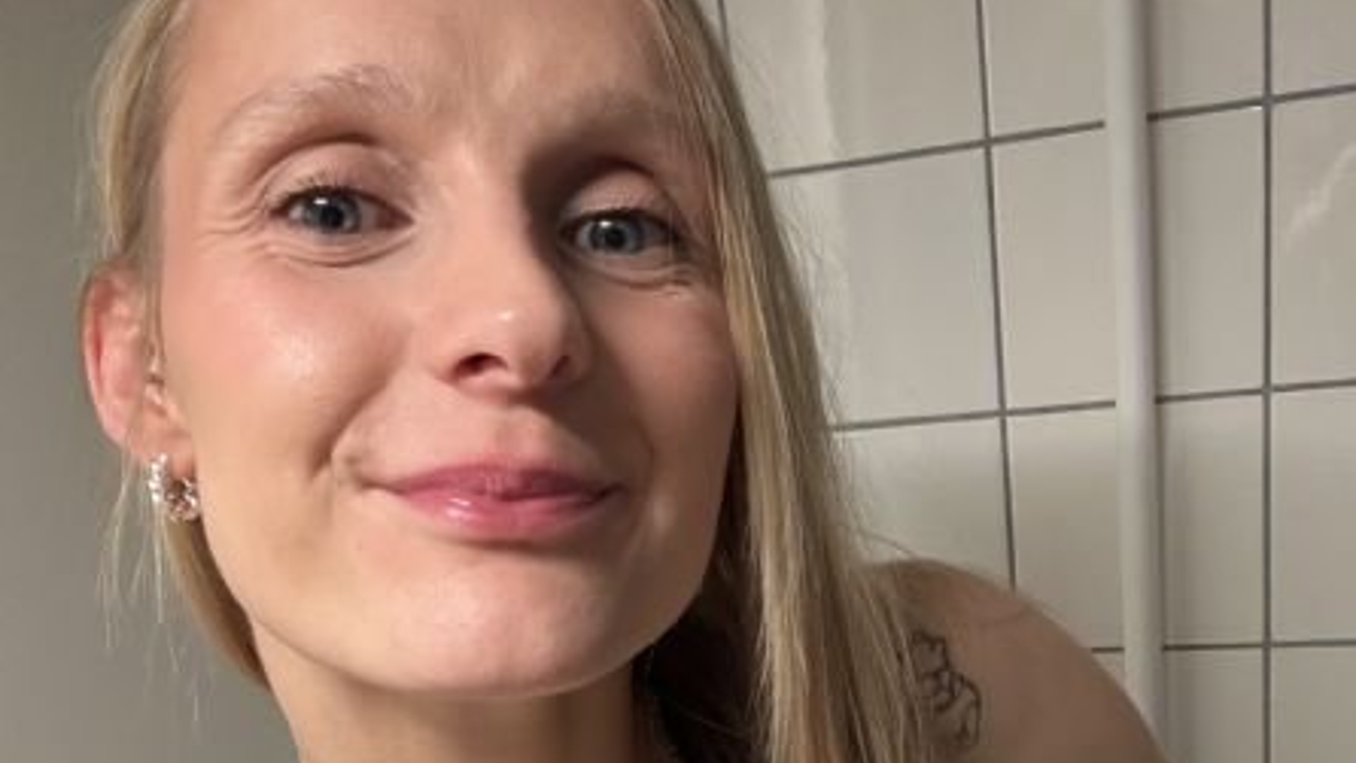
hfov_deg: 46.4
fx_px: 1582
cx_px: 681
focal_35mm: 44
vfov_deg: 25.3
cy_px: 830
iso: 125
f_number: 1.9
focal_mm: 2.69
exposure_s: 1/50
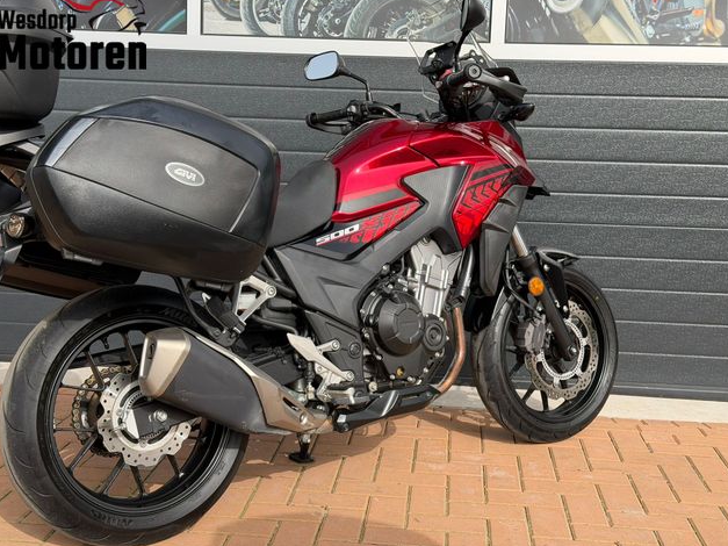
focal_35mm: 49
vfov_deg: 29.7
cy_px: 271
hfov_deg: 38.9
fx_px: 1030
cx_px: 369
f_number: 1.78
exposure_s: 1/2273
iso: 100
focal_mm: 6.76
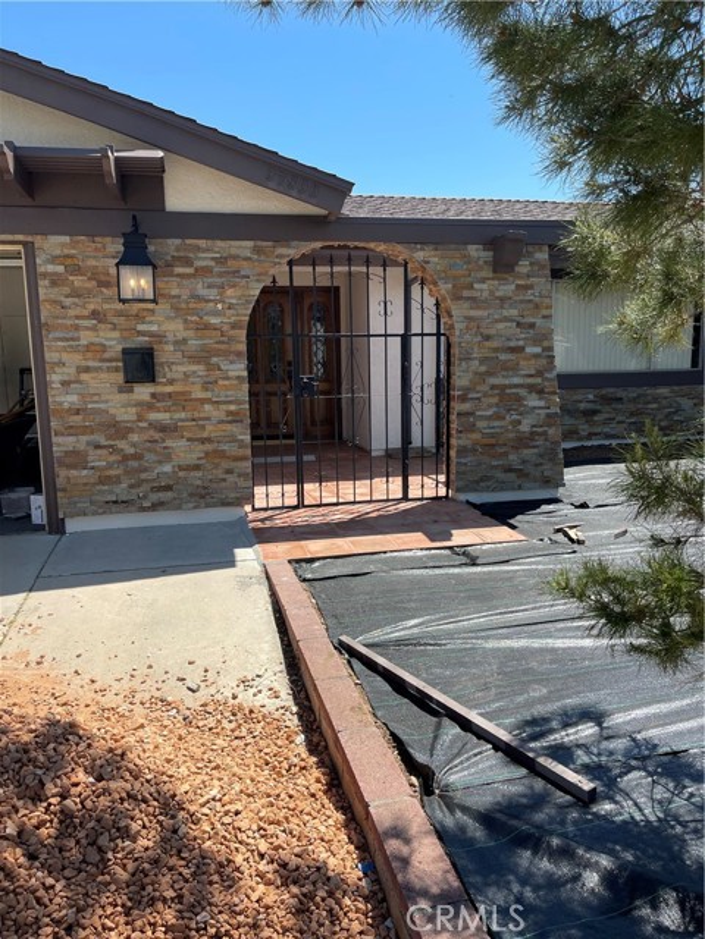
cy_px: 470
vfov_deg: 69.4
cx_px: 352
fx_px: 679
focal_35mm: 25
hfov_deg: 54.9
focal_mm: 5.1
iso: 32
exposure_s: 1/2717
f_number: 1.6
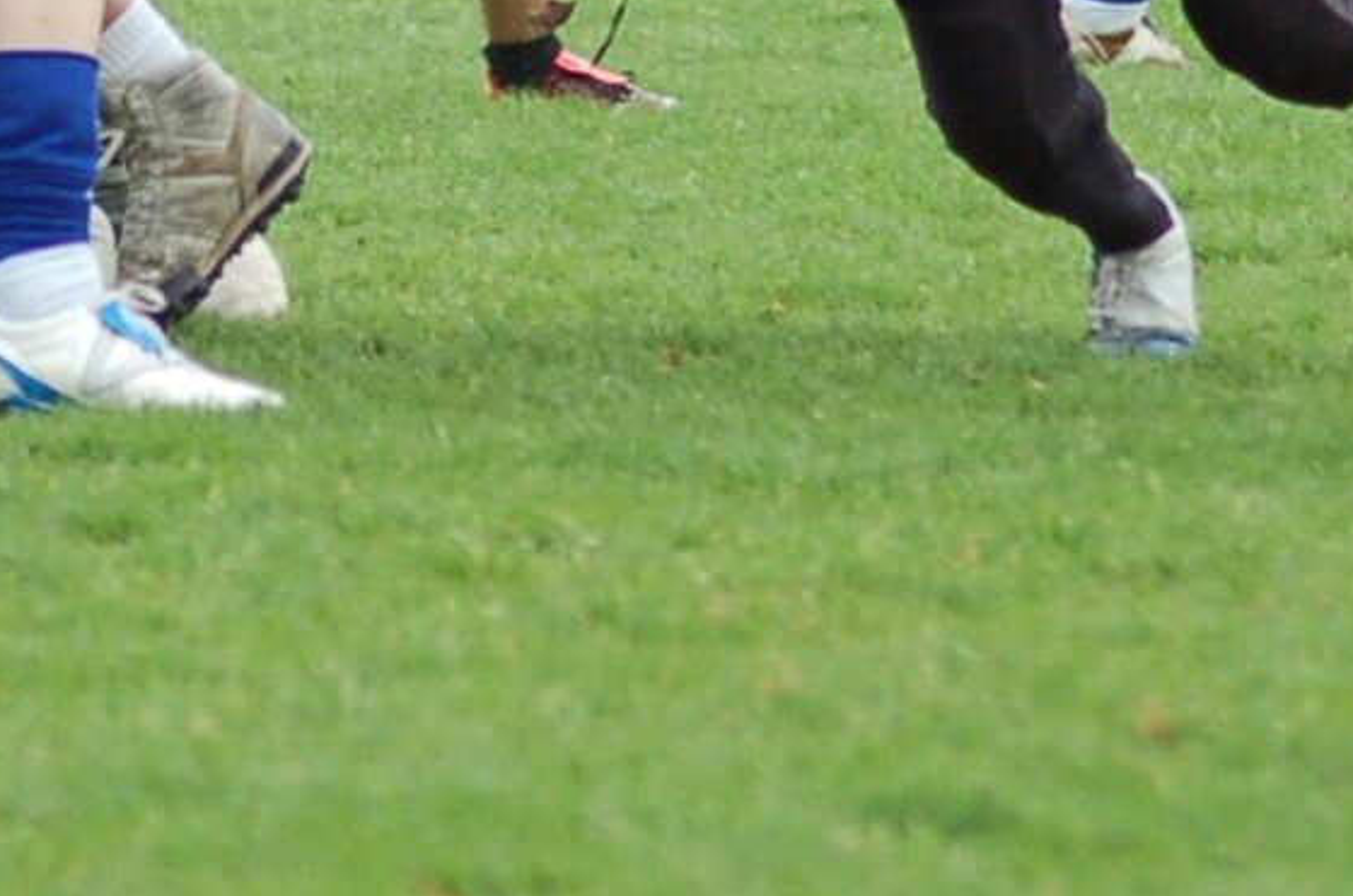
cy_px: -816
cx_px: 445
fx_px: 26518
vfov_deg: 1.9
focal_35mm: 707
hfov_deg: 2.9
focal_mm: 120
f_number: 4.2
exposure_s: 1/800
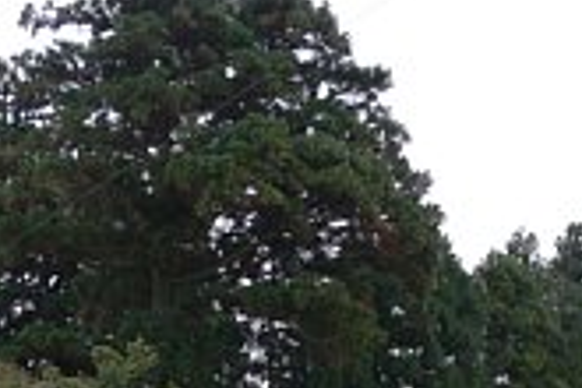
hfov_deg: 23.1
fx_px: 1423
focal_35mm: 88
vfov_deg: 15.1
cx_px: 219
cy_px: 444
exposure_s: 1/100
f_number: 5
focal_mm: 7.4
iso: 80
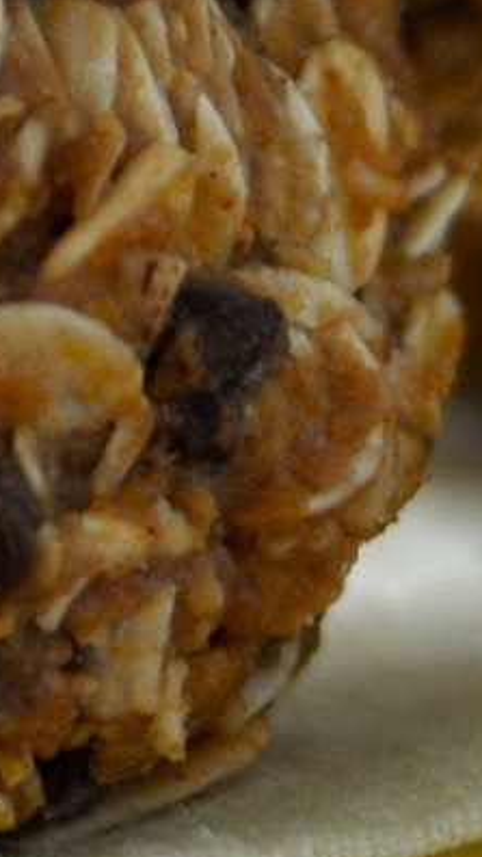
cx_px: -11
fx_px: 8105
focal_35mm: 357
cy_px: 292
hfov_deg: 3.4
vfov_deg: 6.0
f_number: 4.5
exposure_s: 1/60
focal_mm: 100
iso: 500
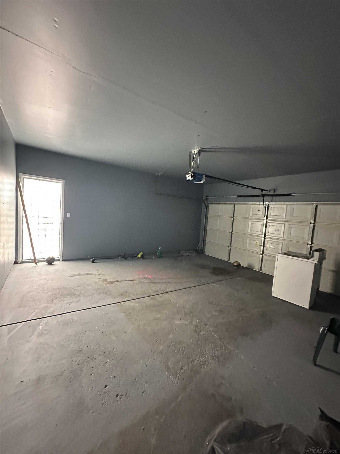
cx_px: 170
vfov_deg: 102.1
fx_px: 183
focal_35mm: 14
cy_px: 227
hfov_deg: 85.7
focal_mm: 2.22
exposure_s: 1/40
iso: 1250
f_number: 2.2
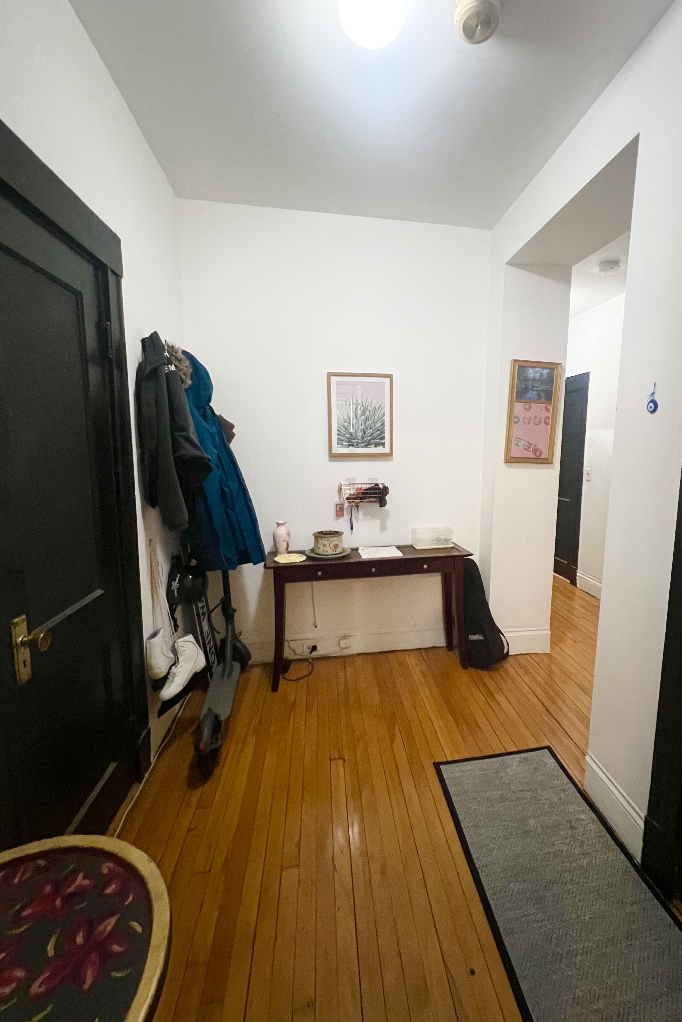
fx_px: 398
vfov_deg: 104.2
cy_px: 504
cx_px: 393
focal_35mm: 14
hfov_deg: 80.6
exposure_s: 1/40
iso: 800
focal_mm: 1.57
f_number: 1.8
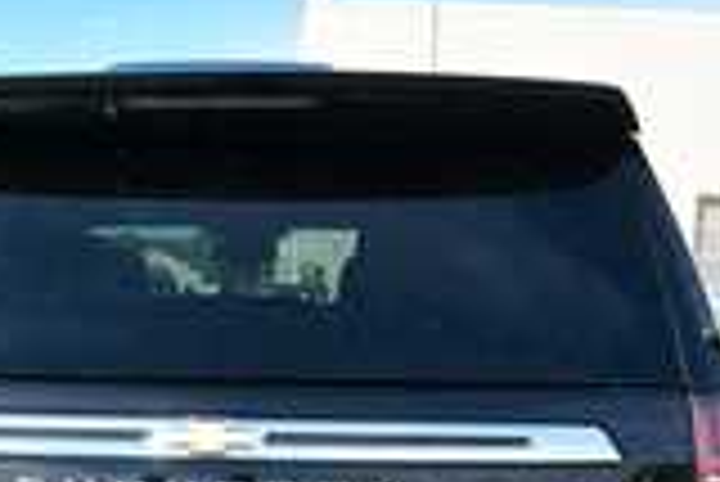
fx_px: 1501
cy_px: 534
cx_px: 225
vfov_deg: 17.6
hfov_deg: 26.8
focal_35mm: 75
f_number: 8
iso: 125
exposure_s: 1/250
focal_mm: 20
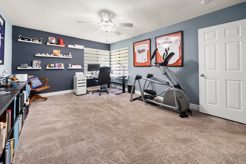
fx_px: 82
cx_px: 123
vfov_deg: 90.1
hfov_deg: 112.6
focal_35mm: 12
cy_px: 82
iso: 400
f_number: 8
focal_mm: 12
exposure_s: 1/1.67
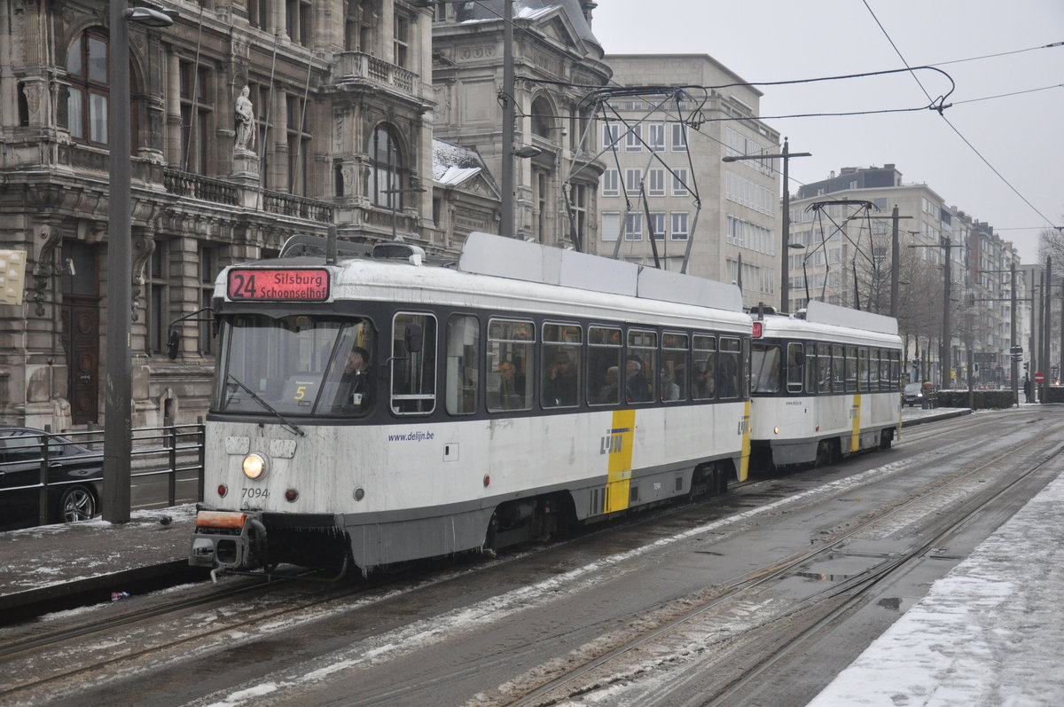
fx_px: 1505
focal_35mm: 51
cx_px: 532
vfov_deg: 26.4
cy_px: 354
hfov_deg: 38.9
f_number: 4.2
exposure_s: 1/500
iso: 1600
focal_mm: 34
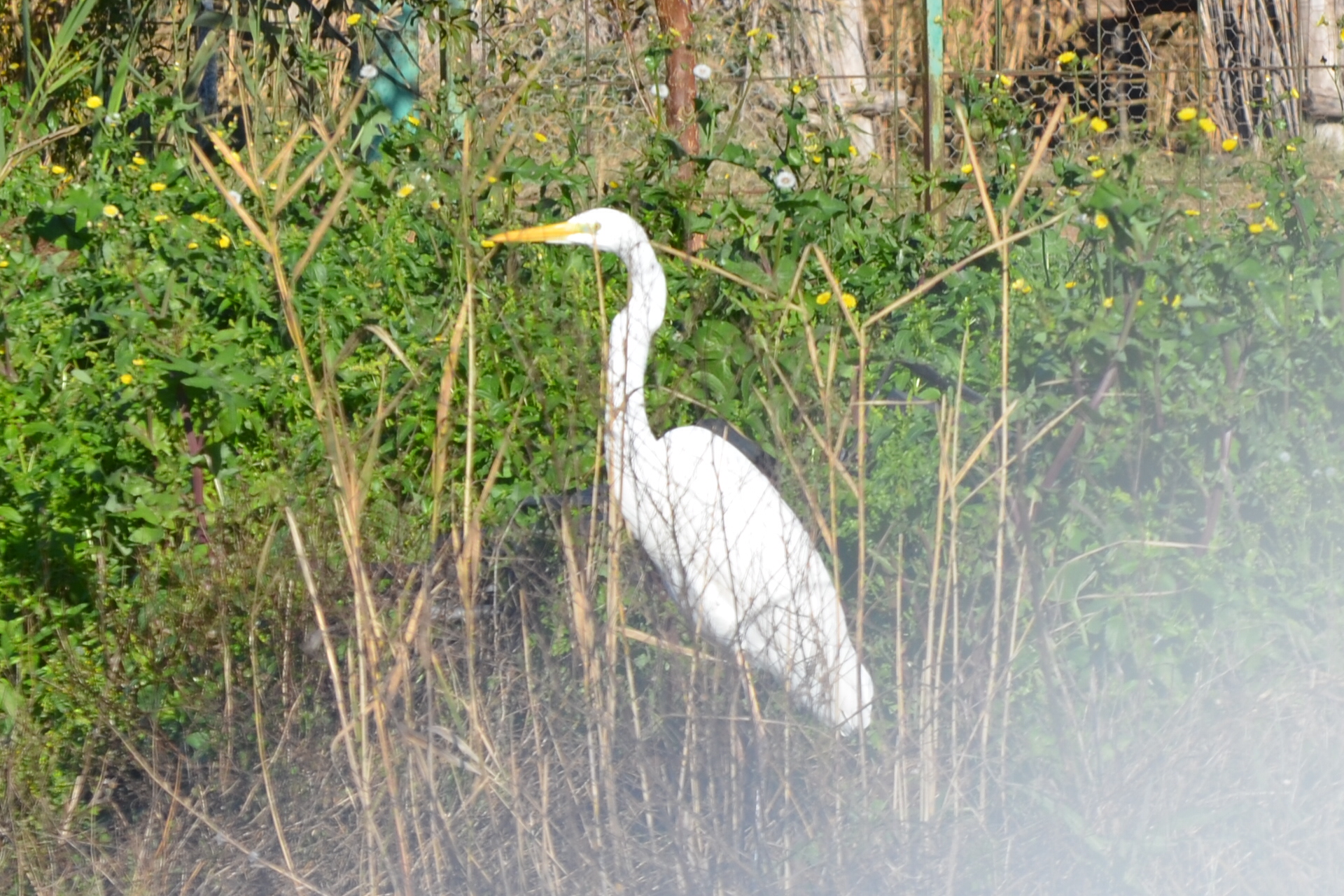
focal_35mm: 218
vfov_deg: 6.3
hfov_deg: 9.5
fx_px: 8119
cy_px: 448
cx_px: 672
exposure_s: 1/640
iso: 160
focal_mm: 145
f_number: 6.3
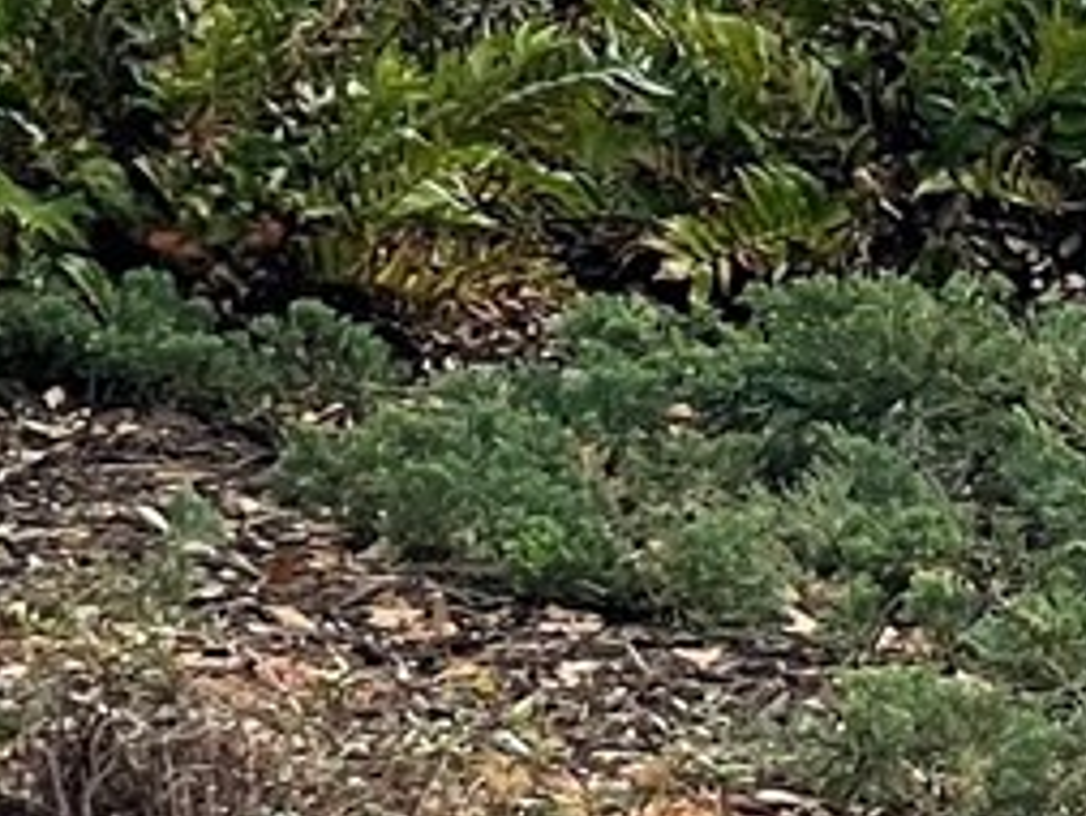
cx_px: 1266
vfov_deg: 4.4
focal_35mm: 329
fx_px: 10327
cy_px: -1413
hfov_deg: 6.0
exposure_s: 1/421
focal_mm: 6
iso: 25
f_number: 2
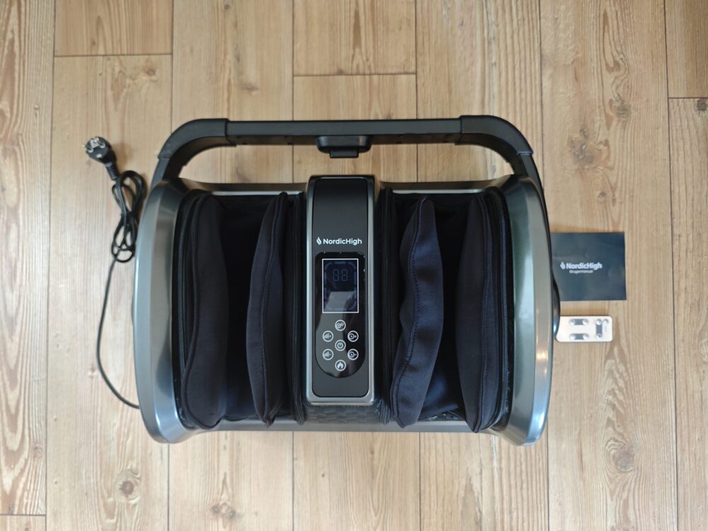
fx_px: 470
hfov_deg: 73.9
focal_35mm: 23
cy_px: 266
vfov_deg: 58.9
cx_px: 354
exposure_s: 1/50
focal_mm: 8.72
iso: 500
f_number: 1.63
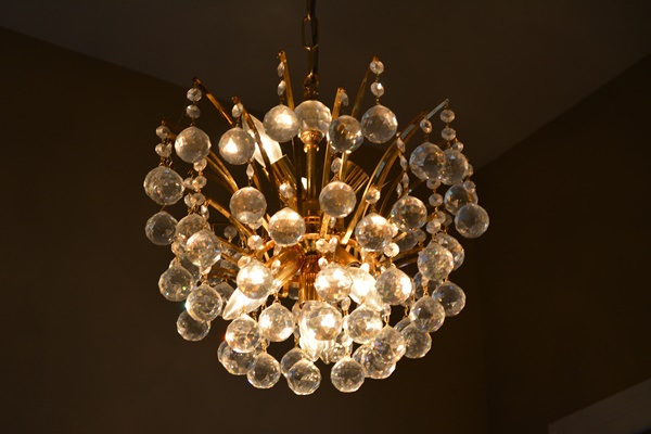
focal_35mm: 82
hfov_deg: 24.6
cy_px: 217
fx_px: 1492
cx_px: 326
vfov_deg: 16.6
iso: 400
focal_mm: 55
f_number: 5.6
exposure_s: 1/60
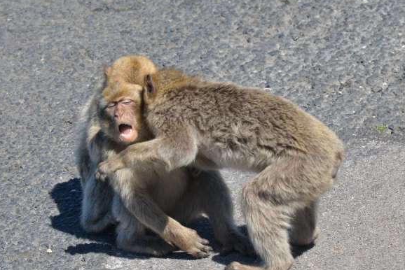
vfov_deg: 1.7
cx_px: 209
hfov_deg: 2.5
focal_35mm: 830
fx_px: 9342
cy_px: 134
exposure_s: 1/640
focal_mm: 600
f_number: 13
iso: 1000
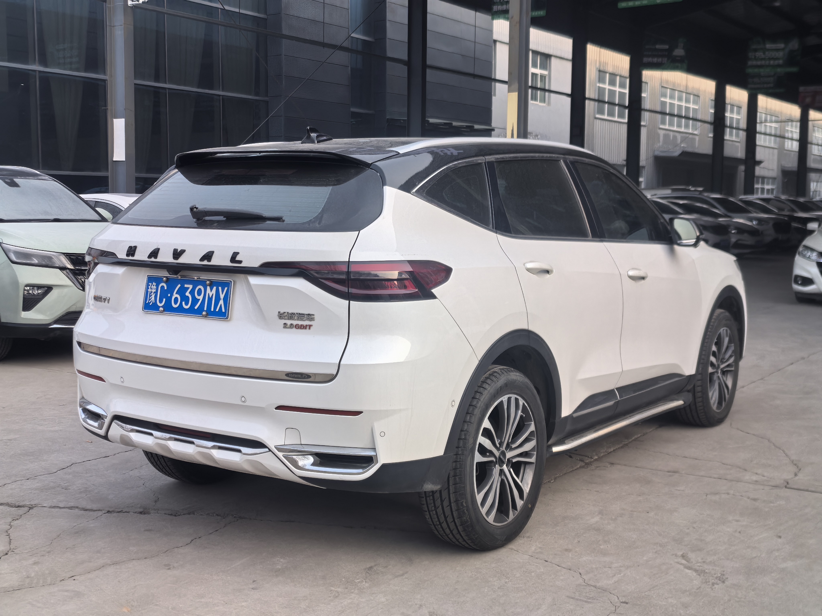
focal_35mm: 43
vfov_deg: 33.6
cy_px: 308
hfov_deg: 43.9
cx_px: 411
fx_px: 1021
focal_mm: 5.75
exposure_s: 1/1318
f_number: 1.4
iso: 50
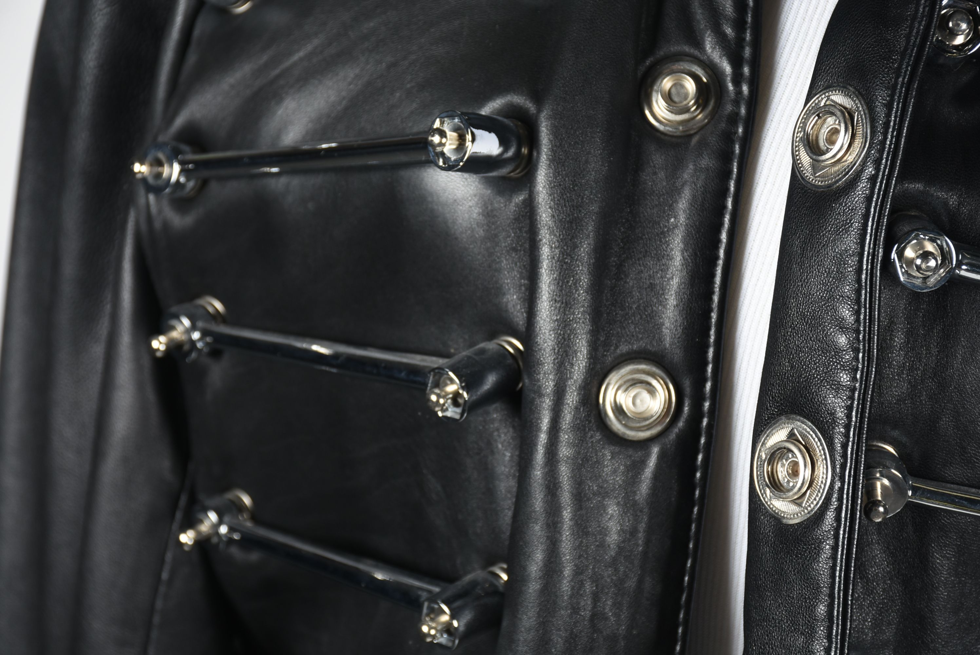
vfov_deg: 12.2
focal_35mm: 112
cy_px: 328
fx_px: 3065
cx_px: 490
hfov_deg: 18.2
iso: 200
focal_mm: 75
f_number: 9
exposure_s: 1/125
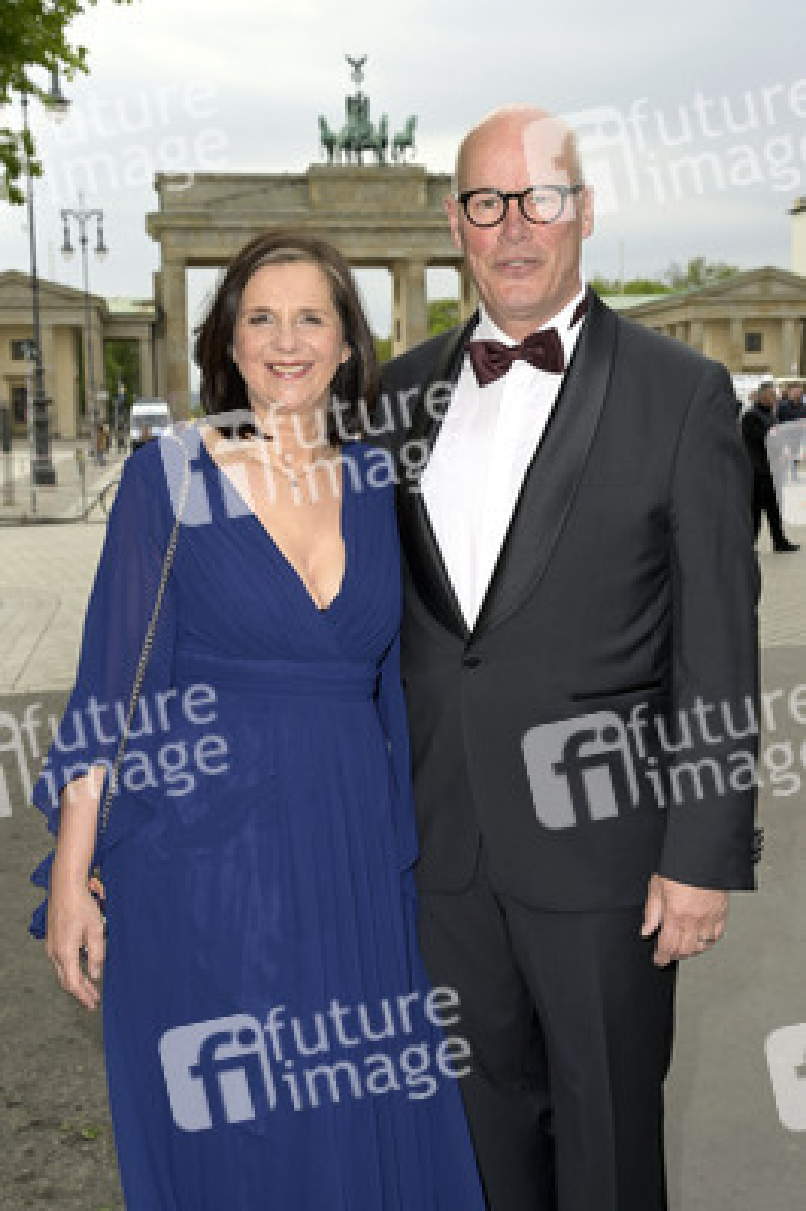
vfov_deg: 39.6
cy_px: 606
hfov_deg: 26.9
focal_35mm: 50
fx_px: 1682
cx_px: 403
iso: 500
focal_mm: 50
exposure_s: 1/250
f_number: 8
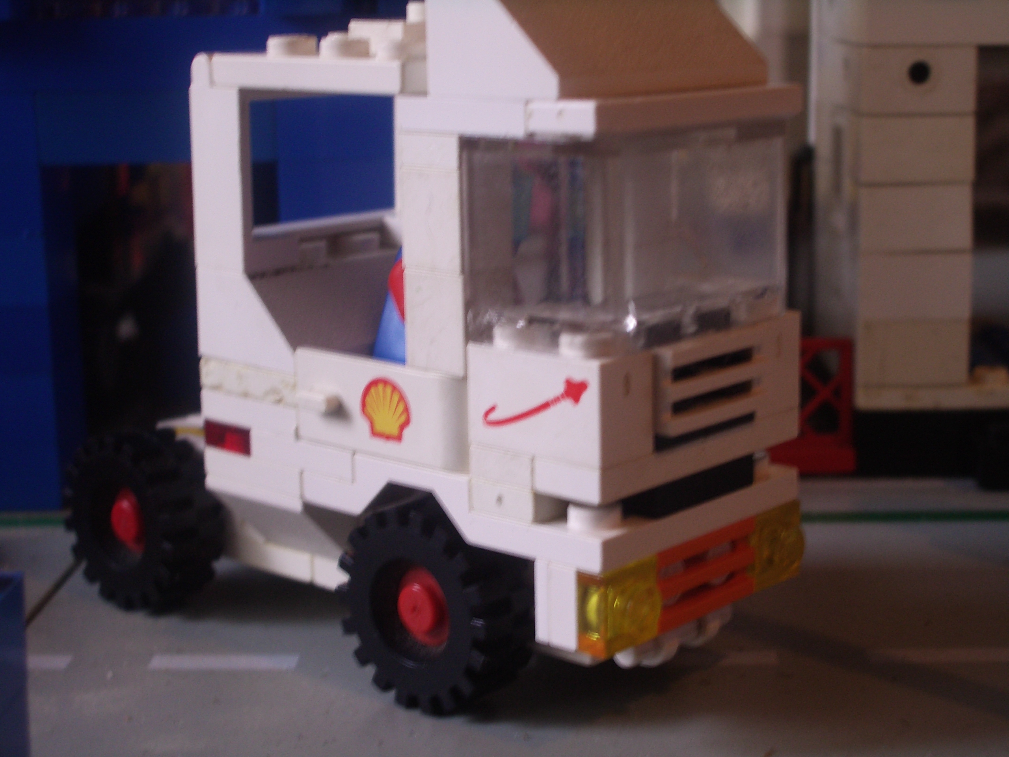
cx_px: 504
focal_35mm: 62
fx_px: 1807
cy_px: 378
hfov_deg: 31.2
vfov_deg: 23.7
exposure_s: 1/4
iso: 100
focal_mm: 10.2
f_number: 3.5
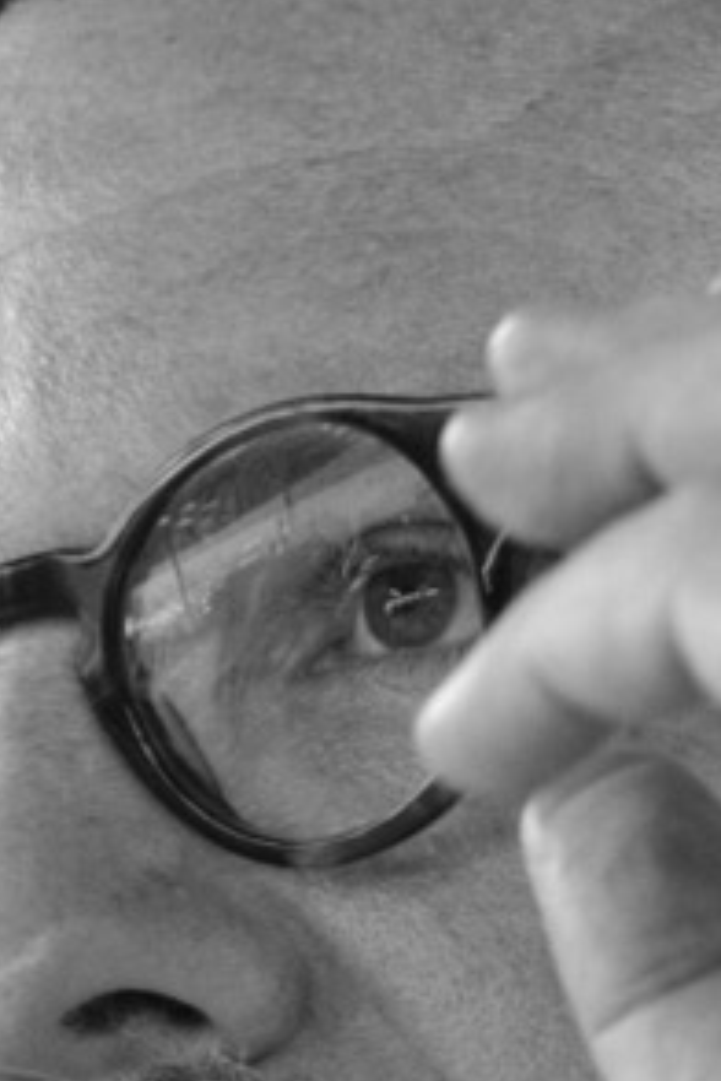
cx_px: 245
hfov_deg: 5.9
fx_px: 6939
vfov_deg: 8.8
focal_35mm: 231
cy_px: 1265
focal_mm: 35
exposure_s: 1/250
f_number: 3.6
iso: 3200
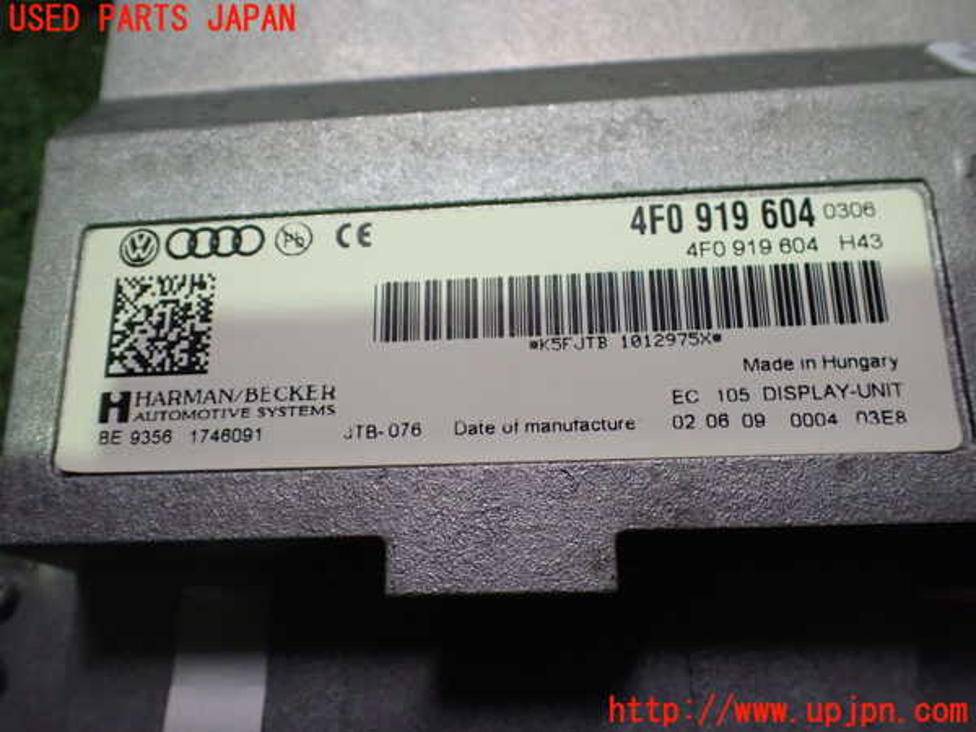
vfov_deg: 46.8
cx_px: 488
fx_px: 846
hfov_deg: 60.0
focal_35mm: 30
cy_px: 366
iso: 800
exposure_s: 1/100
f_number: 2.3
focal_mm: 5.4
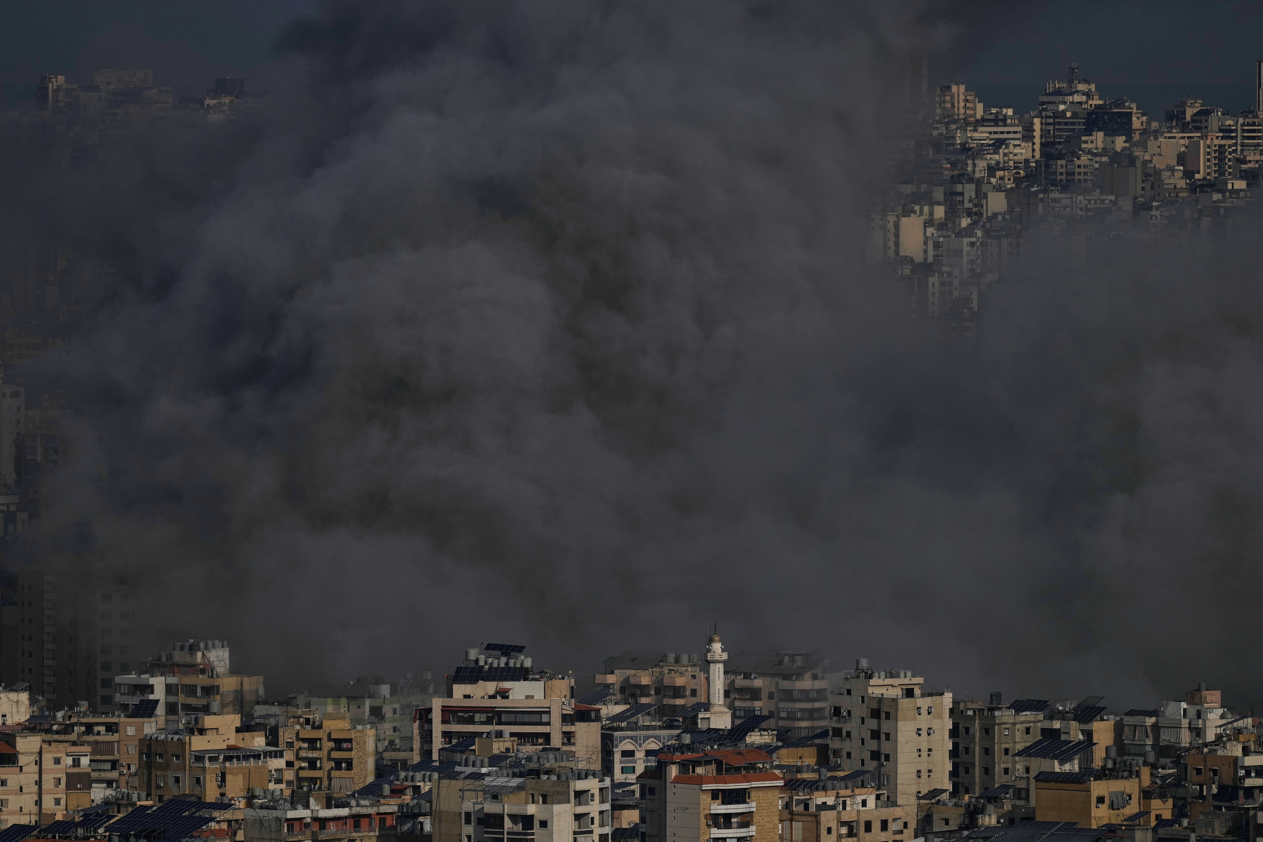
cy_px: 421
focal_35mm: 400
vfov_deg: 3.4
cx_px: 632
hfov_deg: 5.2
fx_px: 14033
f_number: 4.5
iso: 400
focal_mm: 400
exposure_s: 1/20000
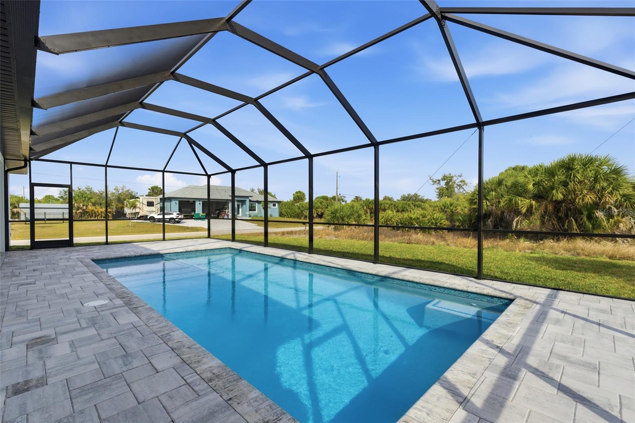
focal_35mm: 16
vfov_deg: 73.7
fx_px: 282
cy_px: 212
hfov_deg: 96.7
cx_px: 318
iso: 400
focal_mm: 16
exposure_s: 1/2500
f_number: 9
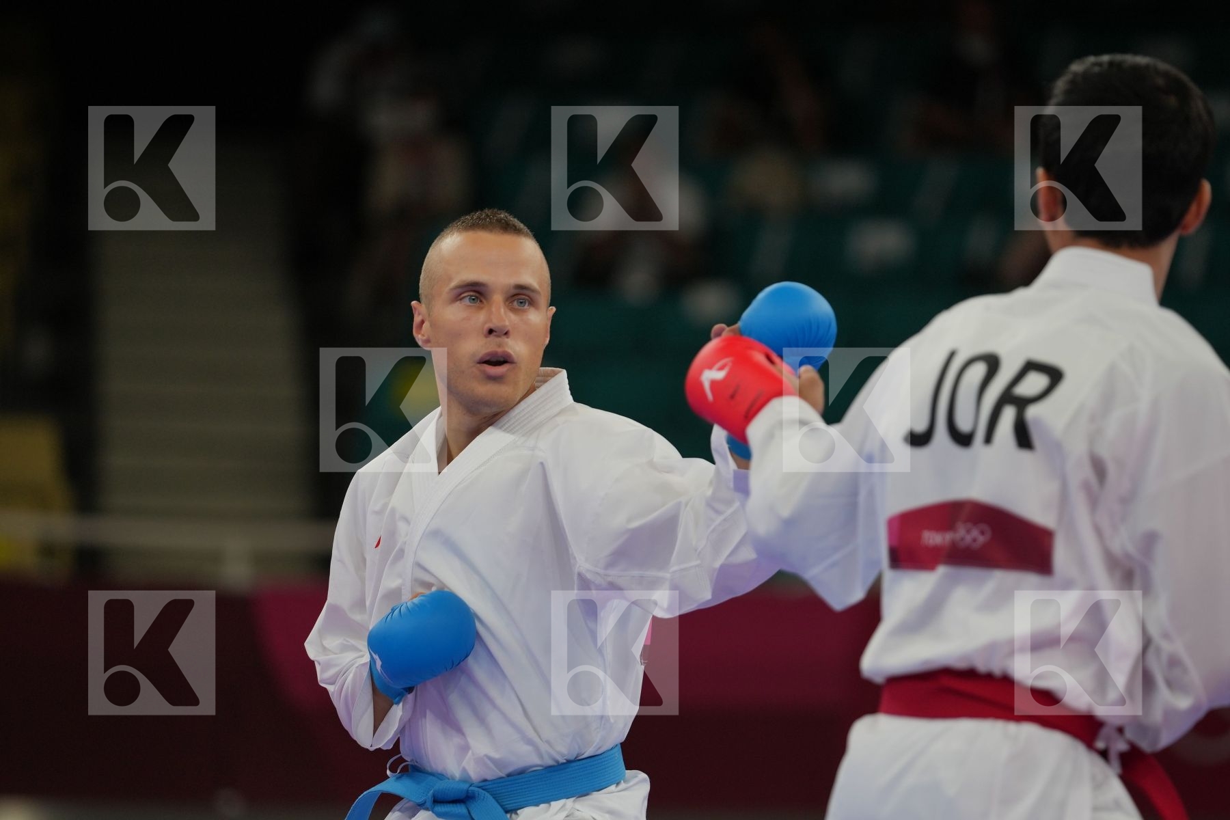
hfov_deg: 7.0
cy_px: 410
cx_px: 615
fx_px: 10078
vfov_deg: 4.7
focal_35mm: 295
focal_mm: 197
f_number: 2.8
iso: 400
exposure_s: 1/1000
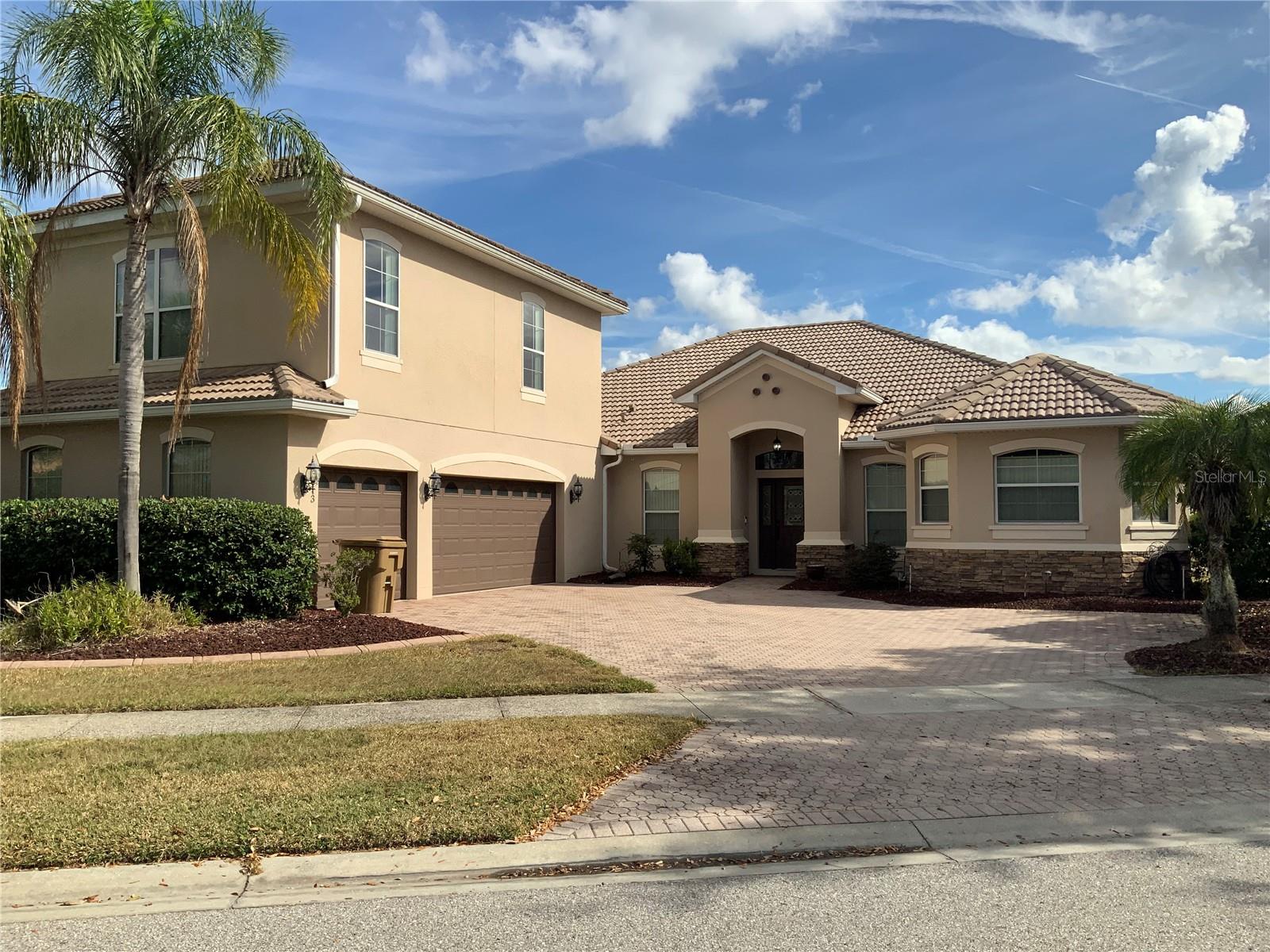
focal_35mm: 29
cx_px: 635
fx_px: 1064
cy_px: 476
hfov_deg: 61.7
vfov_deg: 48.2
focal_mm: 3
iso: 16
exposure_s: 1/2427
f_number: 1.8
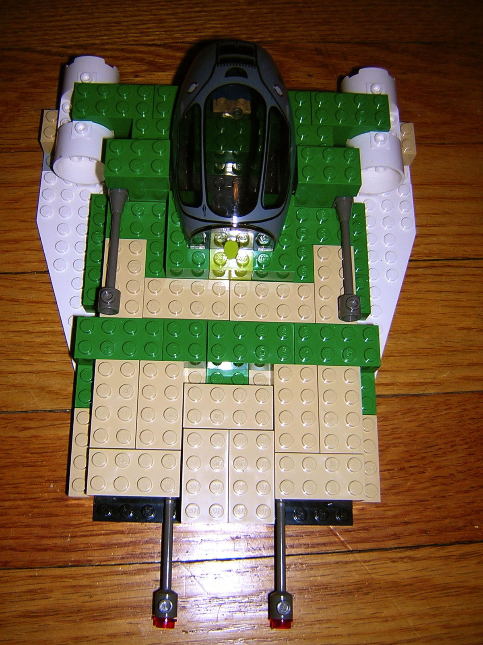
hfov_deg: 39.7
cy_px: 322
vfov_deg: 51.4
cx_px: 242
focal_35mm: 36
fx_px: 670
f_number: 2.6
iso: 100
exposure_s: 1/60.1
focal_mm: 4.7
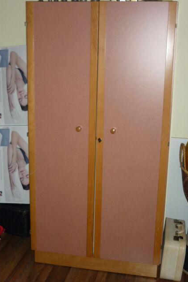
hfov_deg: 28.1
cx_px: 93
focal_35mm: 48
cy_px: 141
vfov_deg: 41.1
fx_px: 376
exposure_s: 1/30
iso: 160
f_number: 2.9
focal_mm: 5.9
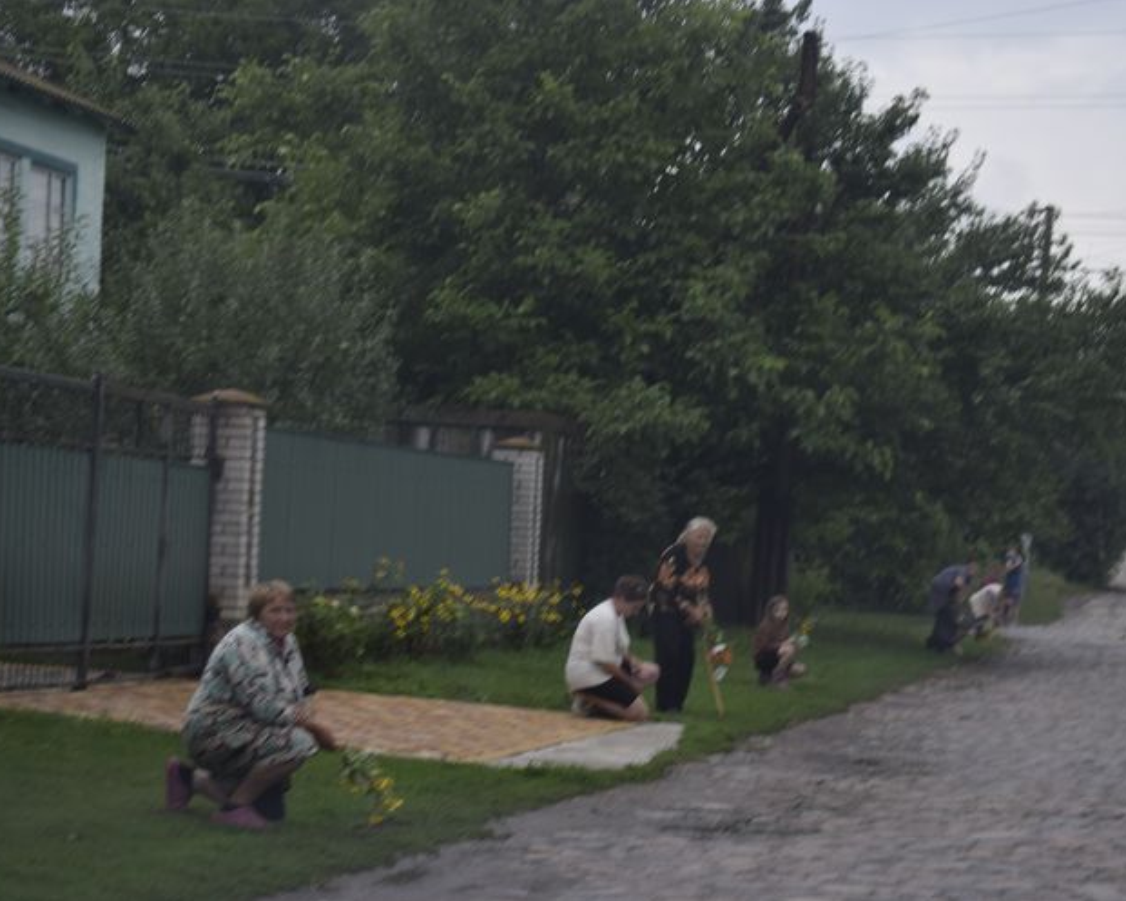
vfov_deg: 16.4
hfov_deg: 20.5
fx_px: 3119
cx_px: 598
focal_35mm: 94
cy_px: 450
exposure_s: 1/320
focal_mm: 55
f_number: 5.6
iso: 200
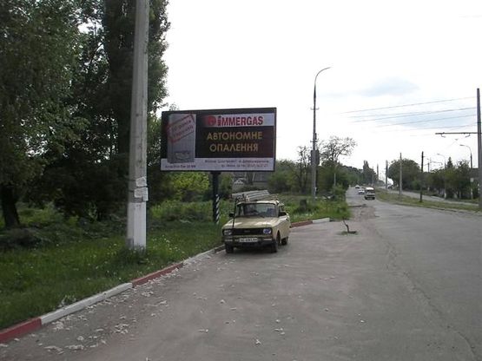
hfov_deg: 49.0
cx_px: 241
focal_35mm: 38
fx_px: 529
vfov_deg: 37.7
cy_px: 180
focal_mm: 6.3
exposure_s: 1/250
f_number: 6.6
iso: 50
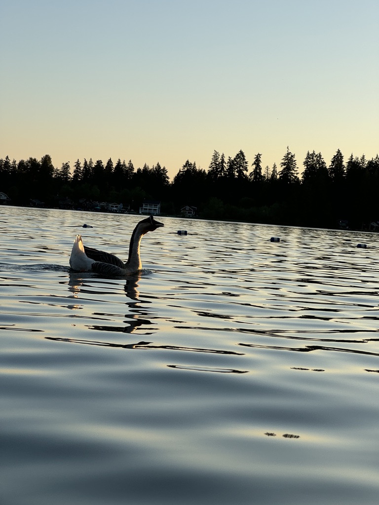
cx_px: 190
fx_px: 1124
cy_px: 252
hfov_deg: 19.1
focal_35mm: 77
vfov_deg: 25.3
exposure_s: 1/350
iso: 25
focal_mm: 9
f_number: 2.8
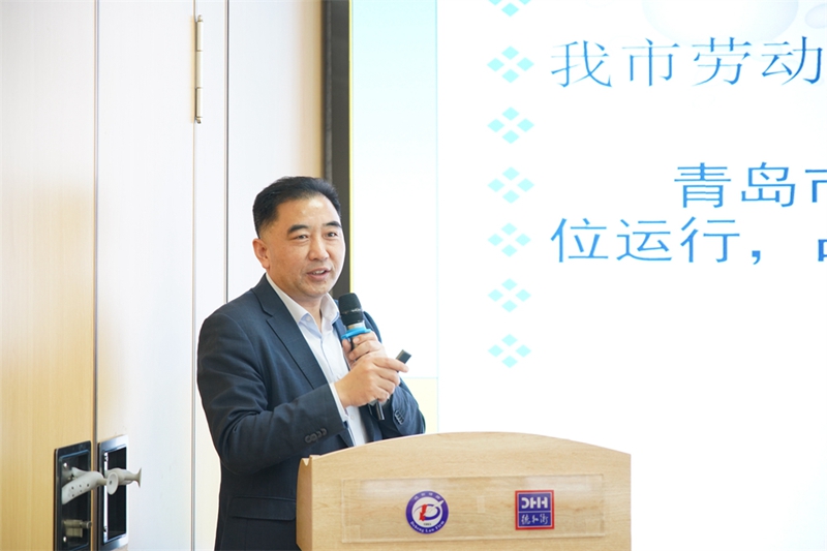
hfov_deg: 19.5
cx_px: 414
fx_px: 2411
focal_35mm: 105
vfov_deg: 13.0
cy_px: 276
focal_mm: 105
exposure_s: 1/125
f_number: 4
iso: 1250
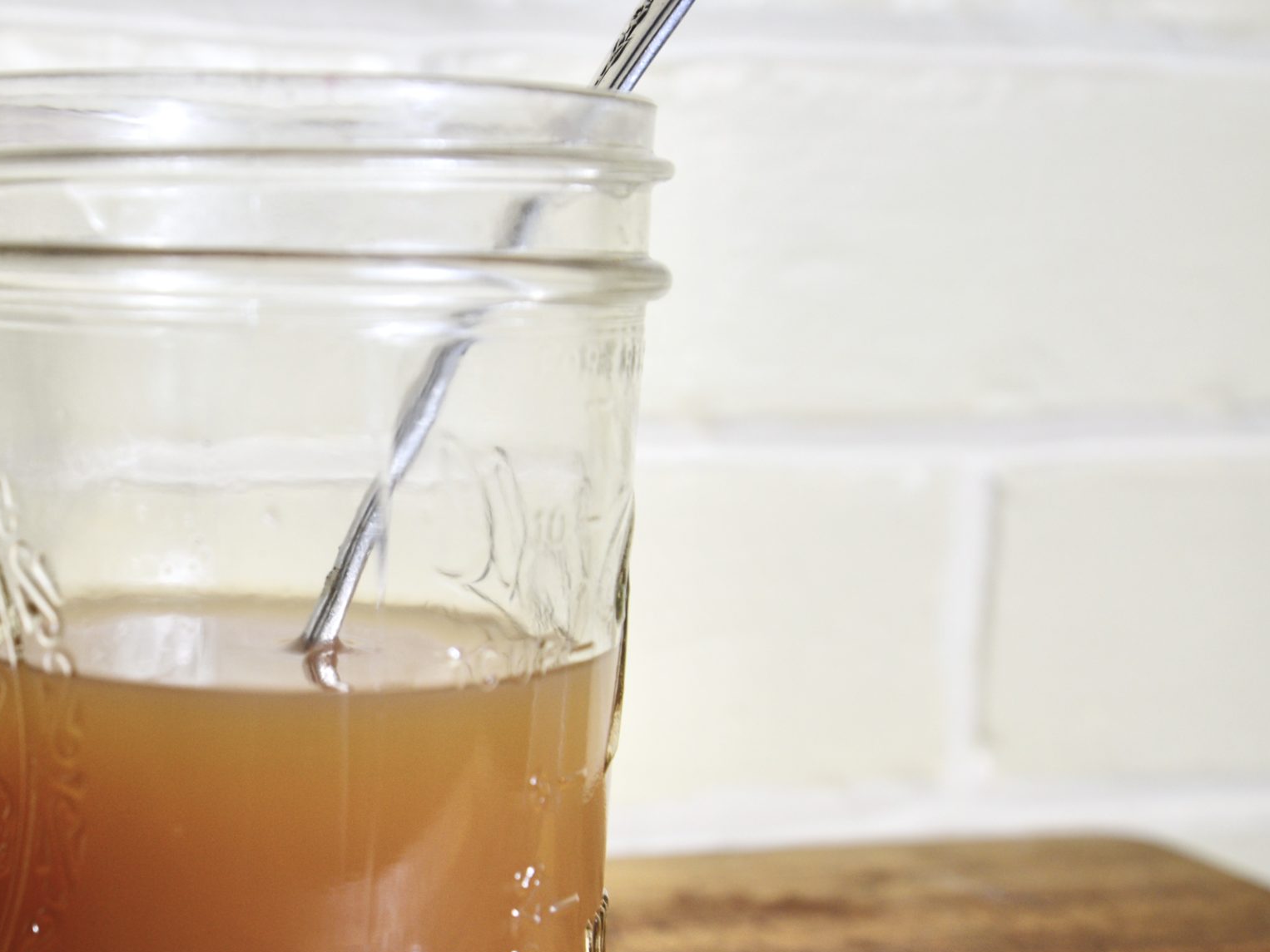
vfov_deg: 20.7
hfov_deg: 26.8
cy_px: 617
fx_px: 2605
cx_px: 220
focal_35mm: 71
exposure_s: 1/50
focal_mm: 44
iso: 400
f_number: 6.3
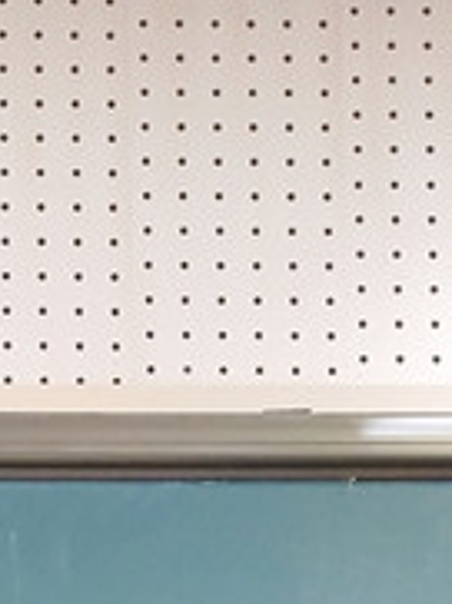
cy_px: 1158
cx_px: -442
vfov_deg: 13.2
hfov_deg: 10.3
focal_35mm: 132
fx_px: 2304
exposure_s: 1/50
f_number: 1.8
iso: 329
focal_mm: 3.95
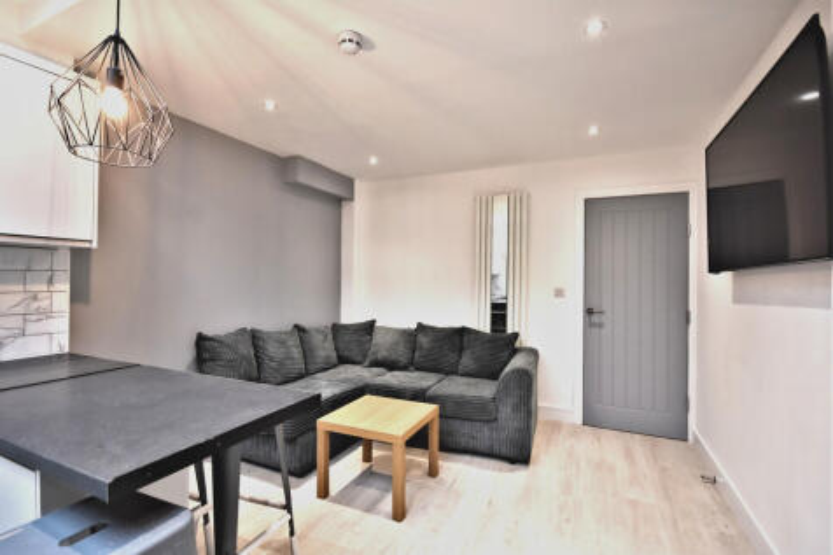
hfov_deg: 100.4
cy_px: 278
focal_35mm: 15
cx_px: 416
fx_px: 347
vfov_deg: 77.3
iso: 800
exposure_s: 1/80
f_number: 4.5
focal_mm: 10
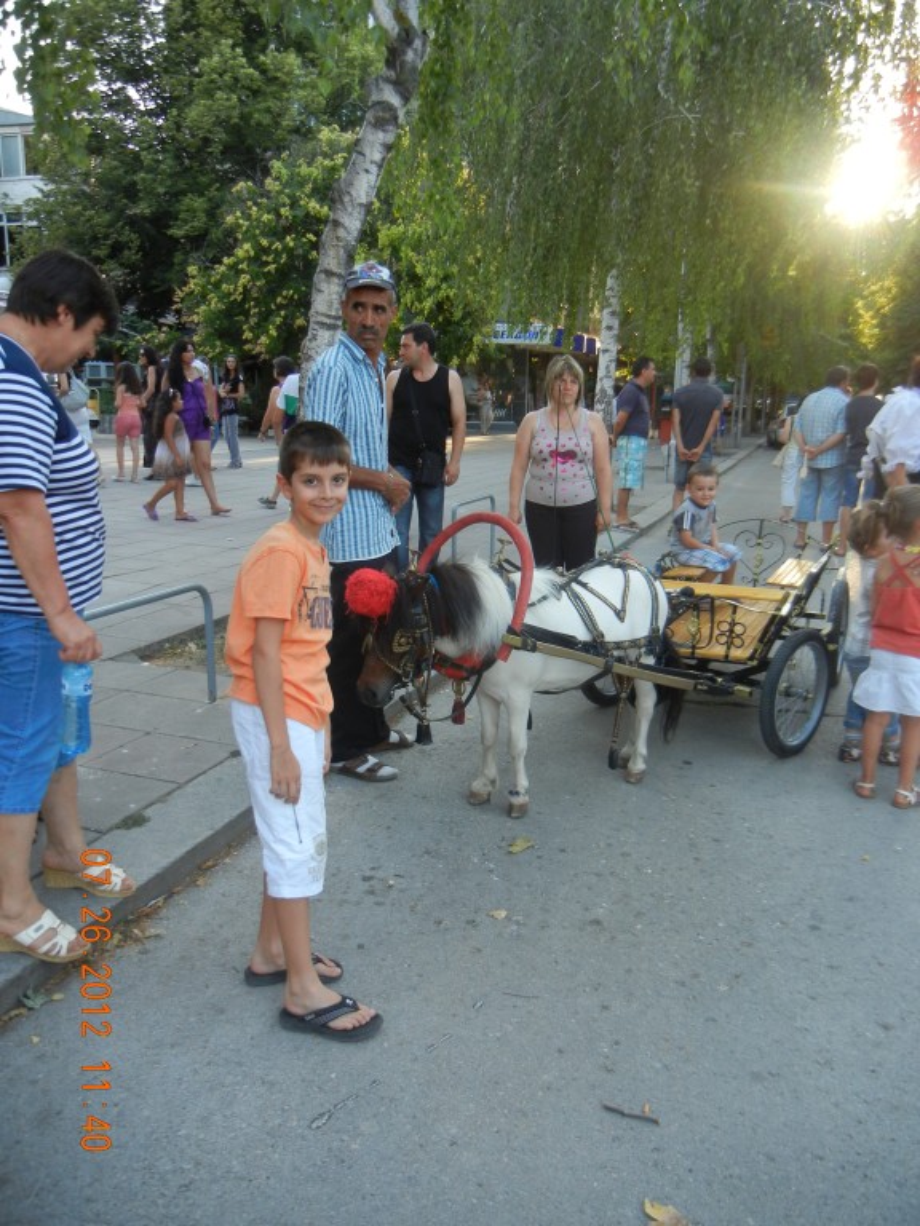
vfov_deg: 60.0
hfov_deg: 46.8
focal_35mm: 30
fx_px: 1063
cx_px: 460
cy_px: 613
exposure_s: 1/81.2
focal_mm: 5.4
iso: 160
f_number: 3.5
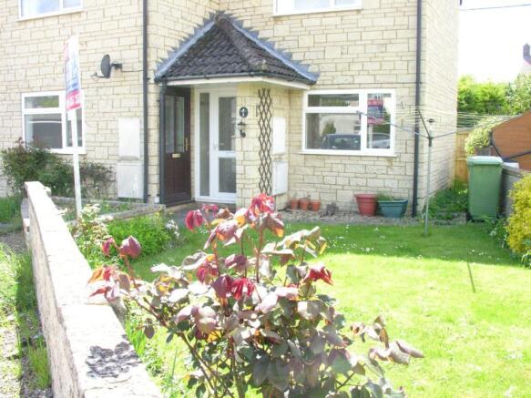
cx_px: 266
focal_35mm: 35
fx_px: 537
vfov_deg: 40.7
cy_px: 199
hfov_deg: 52.6
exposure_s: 1/167
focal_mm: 8.9
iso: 400
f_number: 8
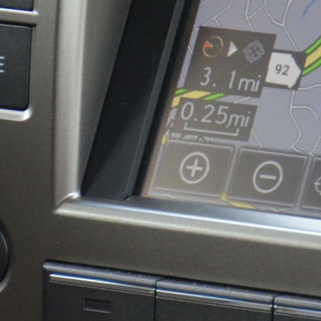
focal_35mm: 651
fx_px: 6830
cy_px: -55
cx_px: 572
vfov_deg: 2.7
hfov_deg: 2.7
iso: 1600
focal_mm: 112
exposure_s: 1/320
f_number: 5.3
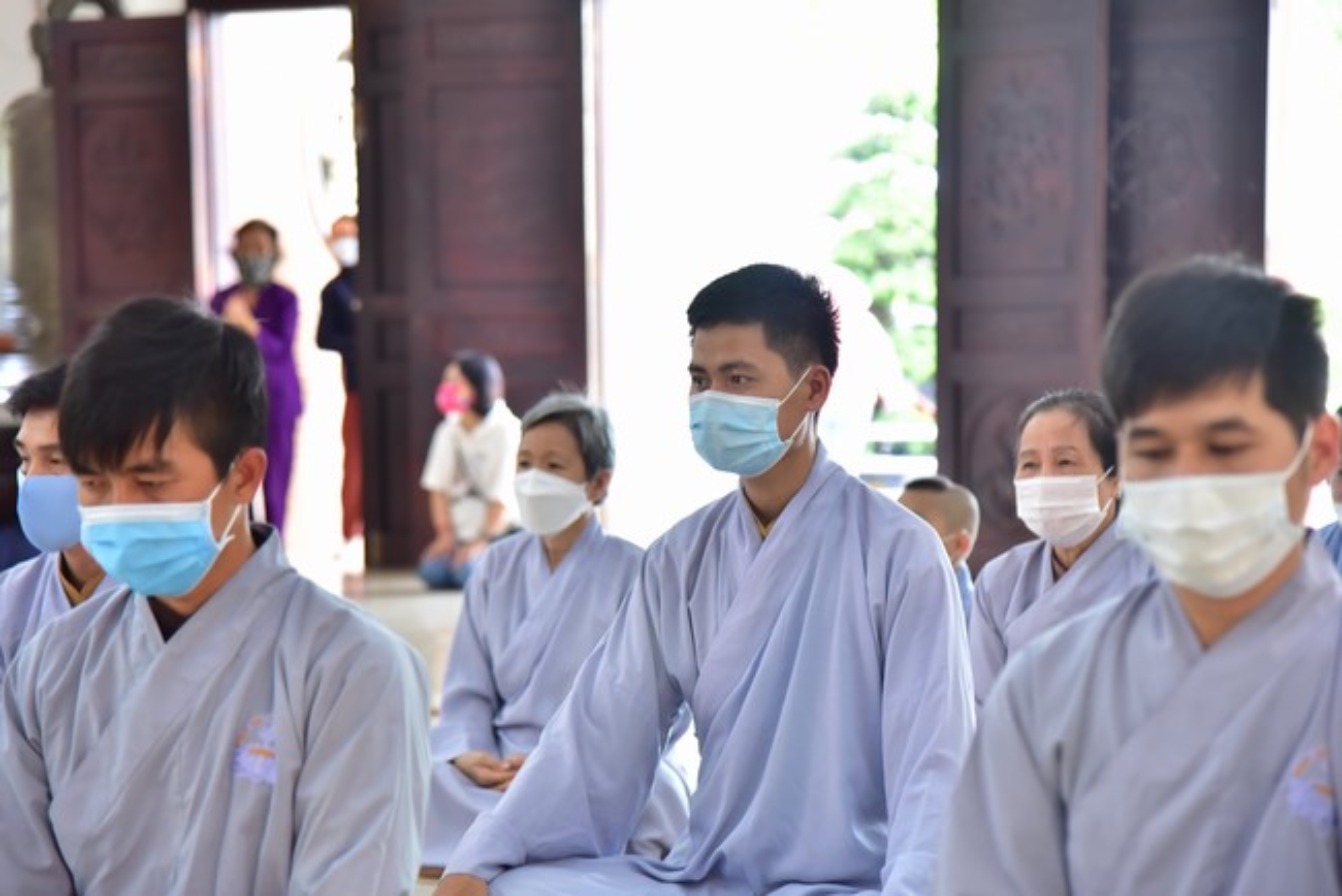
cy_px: 448
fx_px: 3729
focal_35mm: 100
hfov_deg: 20.4
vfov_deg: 13.7
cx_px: 671
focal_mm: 100
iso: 1600
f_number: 4.5
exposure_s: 1/100
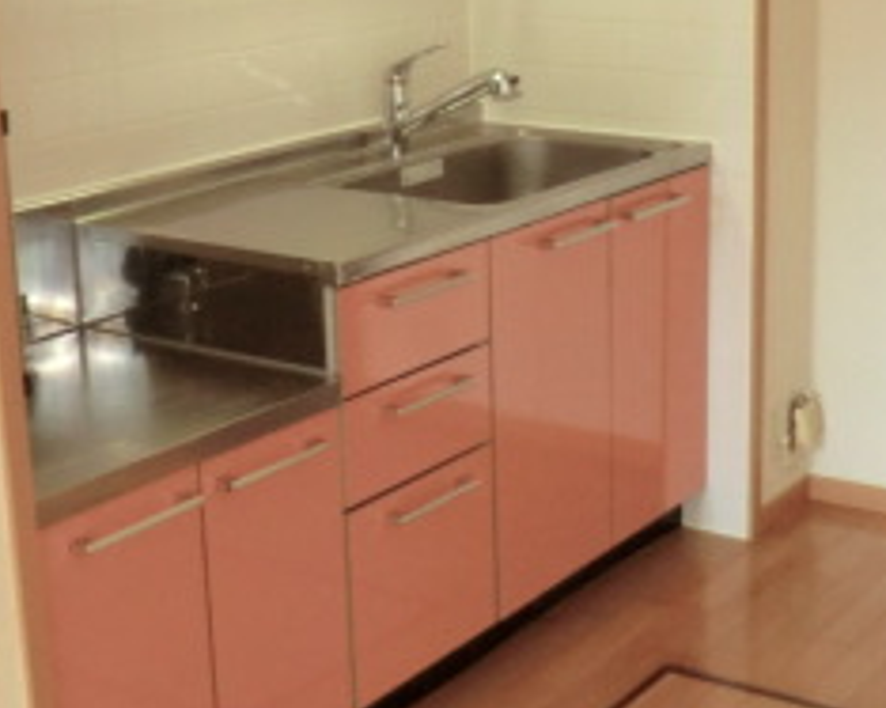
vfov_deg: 23.8
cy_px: 288
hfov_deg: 29.4
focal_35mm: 64
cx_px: 579
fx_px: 1678
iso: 320
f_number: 3.2
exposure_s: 1/60
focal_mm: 4.3
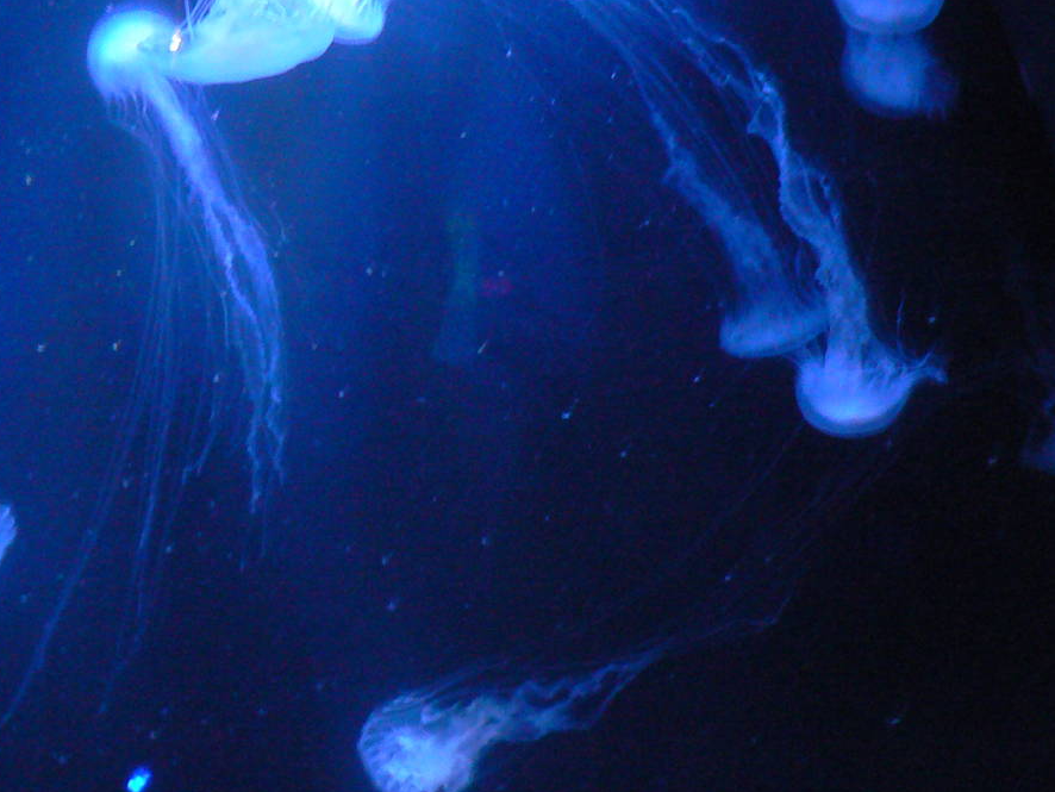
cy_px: 292
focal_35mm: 65
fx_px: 1982
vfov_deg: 22.5
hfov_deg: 28.9
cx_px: 154
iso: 200
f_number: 2.8
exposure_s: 1/4
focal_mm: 6
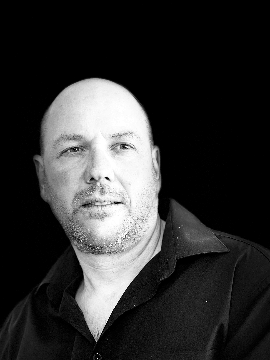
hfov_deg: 22.9
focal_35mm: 64
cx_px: 135
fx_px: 666
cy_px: 180
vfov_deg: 30.3
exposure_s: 1/33
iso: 250
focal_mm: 7.5
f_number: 2.2
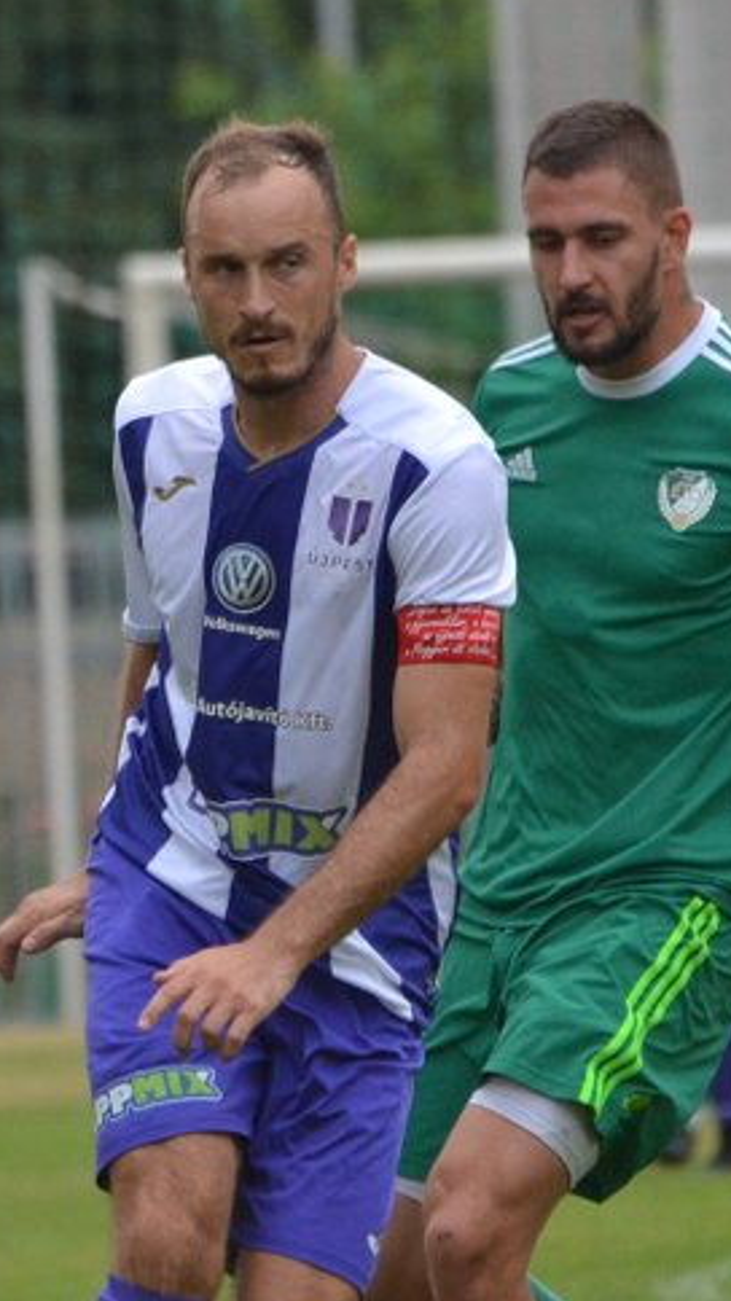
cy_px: 781
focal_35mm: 934
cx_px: 207
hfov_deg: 1.3
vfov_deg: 2.3
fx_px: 32207
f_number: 5.3
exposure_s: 1/1000
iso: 1000
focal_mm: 240
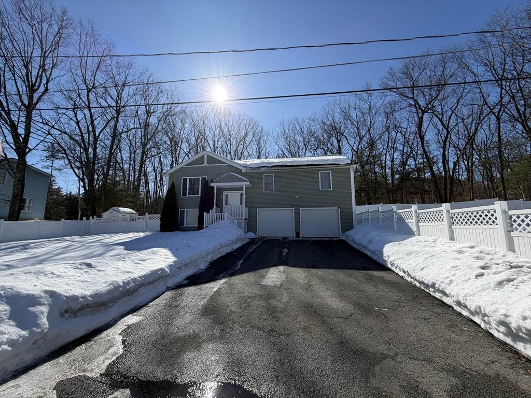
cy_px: 199
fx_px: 215
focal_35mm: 14
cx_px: 266
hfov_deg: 102.1
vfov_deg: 85.7
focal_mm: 2.22
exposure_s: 1/1145
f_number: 2.2
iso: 20
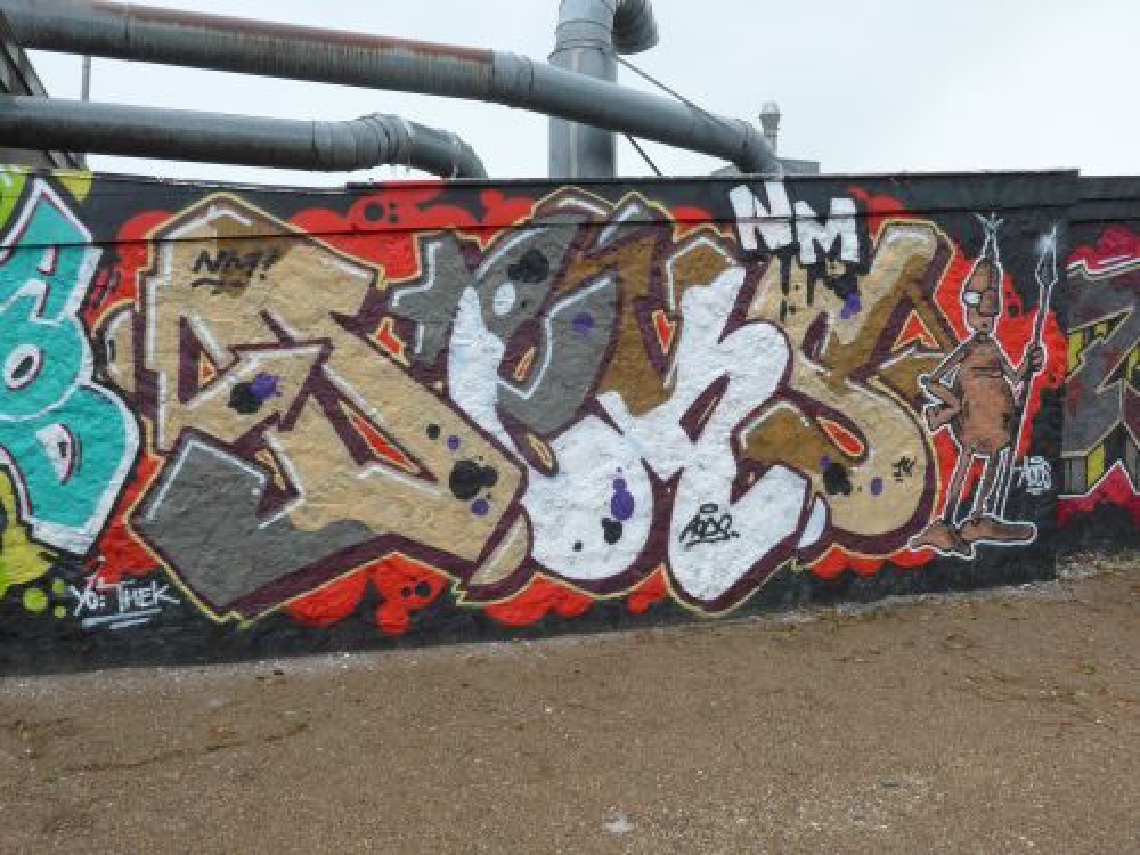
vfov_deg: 49.7
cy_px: 428
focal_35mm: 28
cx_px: 570
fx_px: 922
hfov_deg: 63.4
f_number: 5.6
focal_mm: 6
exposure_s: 1/60
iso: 200
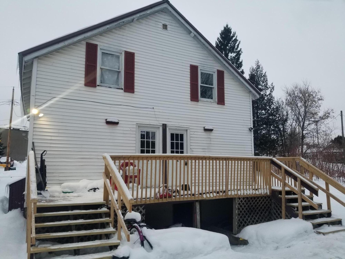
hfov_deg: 67.3
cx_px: 172
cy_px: 130
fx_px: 259
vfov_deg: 53.1
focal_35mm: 26
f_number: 1.7
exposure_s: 1/120
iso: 80
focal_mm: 4.25
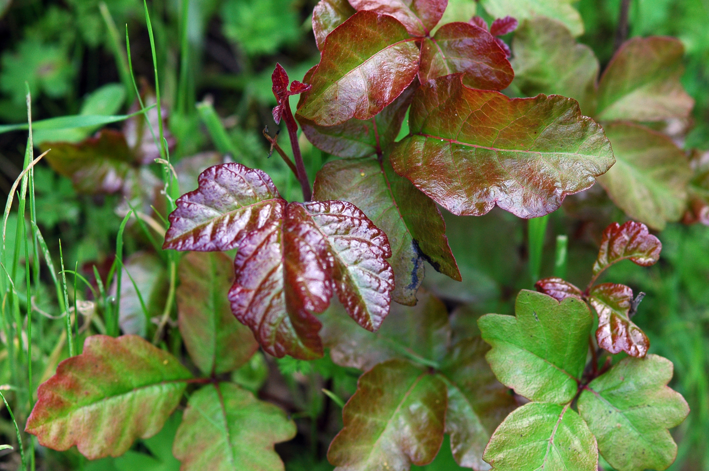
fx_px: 3435
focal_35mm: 175
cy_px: 252
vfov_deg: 7.9
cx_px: 352
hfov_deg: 11.8
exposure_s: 1/250
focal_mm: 105
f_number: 5
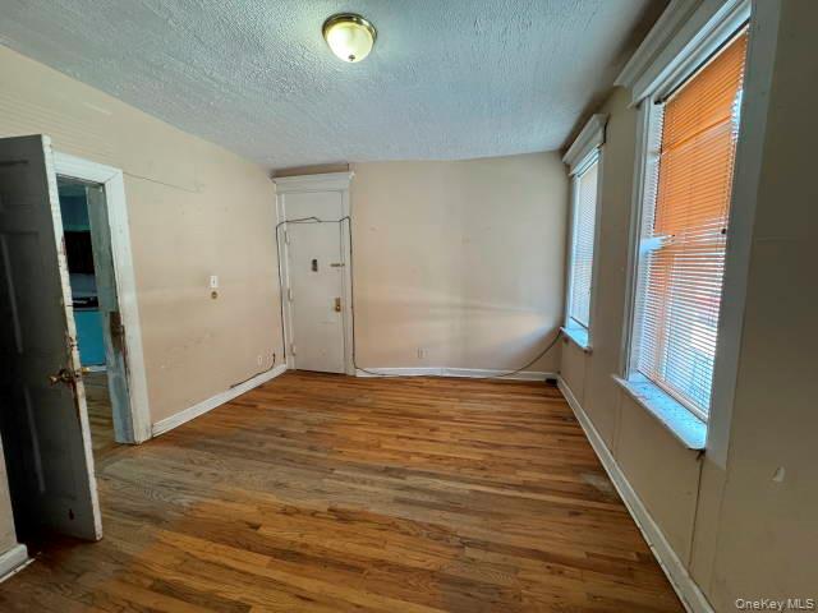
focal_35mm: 14
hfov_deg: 102.1
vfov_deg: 85.7
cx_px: 409
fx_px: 331
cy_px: 306
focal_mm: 2.22
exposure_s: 1/120
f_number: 2.2
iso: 320
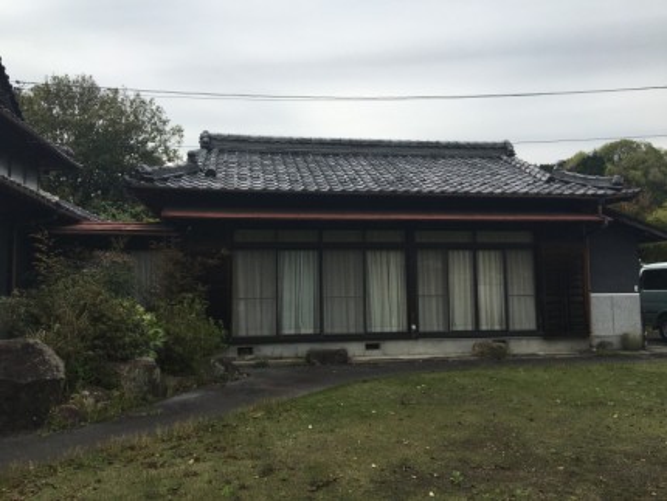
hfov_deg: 61.6
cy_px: 250
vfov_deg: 48.3
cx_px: 334
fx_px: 559
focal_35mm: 29
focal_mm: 4.15
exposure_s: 1/1304
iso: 25
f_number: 2.2
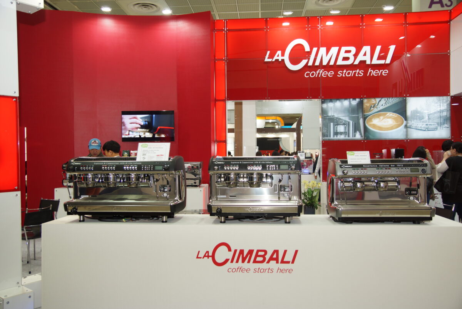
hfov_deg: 61.9
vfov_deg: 43.7
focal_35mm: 30
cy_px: 154
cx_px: 231
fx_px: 385
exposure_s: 1/60
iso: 200
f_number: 2.8
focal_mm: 20
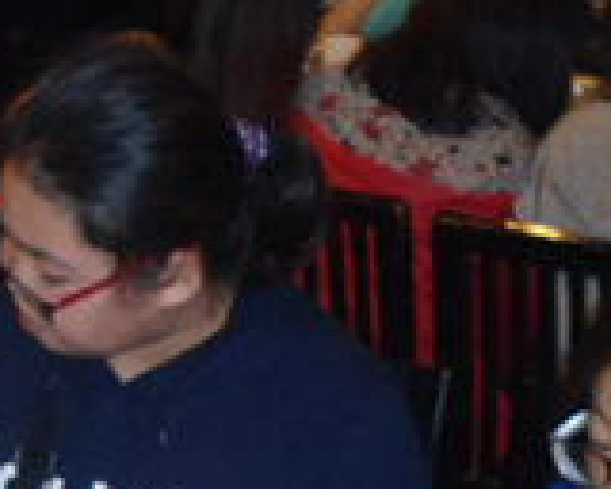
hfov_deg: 15.1
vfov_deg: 11.9
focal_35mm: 127
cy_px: 558
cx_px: 126
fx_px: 2297
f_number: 2.8
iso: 200
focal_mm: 4.7
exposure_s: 1/30
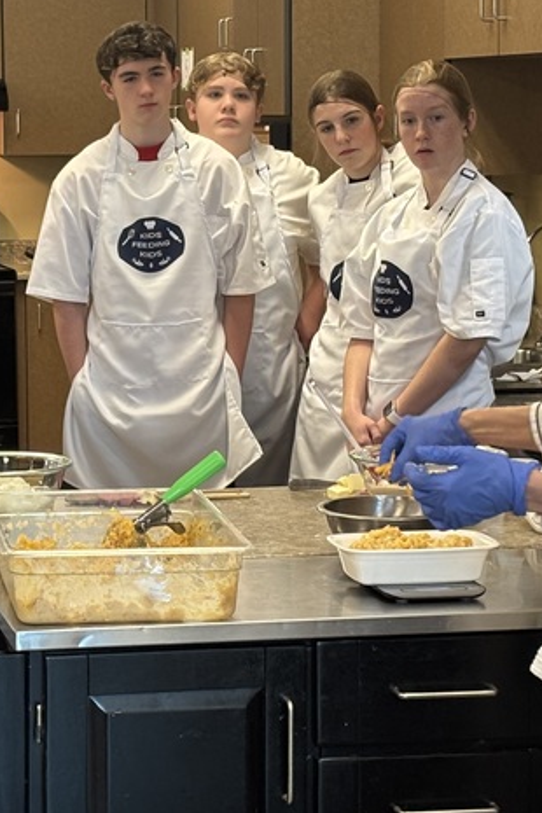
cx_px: 157
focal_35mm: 119
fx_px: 2687
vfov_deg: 17.2
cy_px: 355
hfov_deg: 11.5
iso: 125
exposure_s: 1/60
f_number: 1.6
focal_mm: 5.96
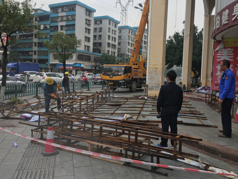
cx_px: 119
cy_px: 83
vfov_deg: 42.9
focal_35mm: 33
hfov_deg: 55.4
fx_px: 227
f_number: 2.2
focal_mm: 4.15
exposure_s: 1/403
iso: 25
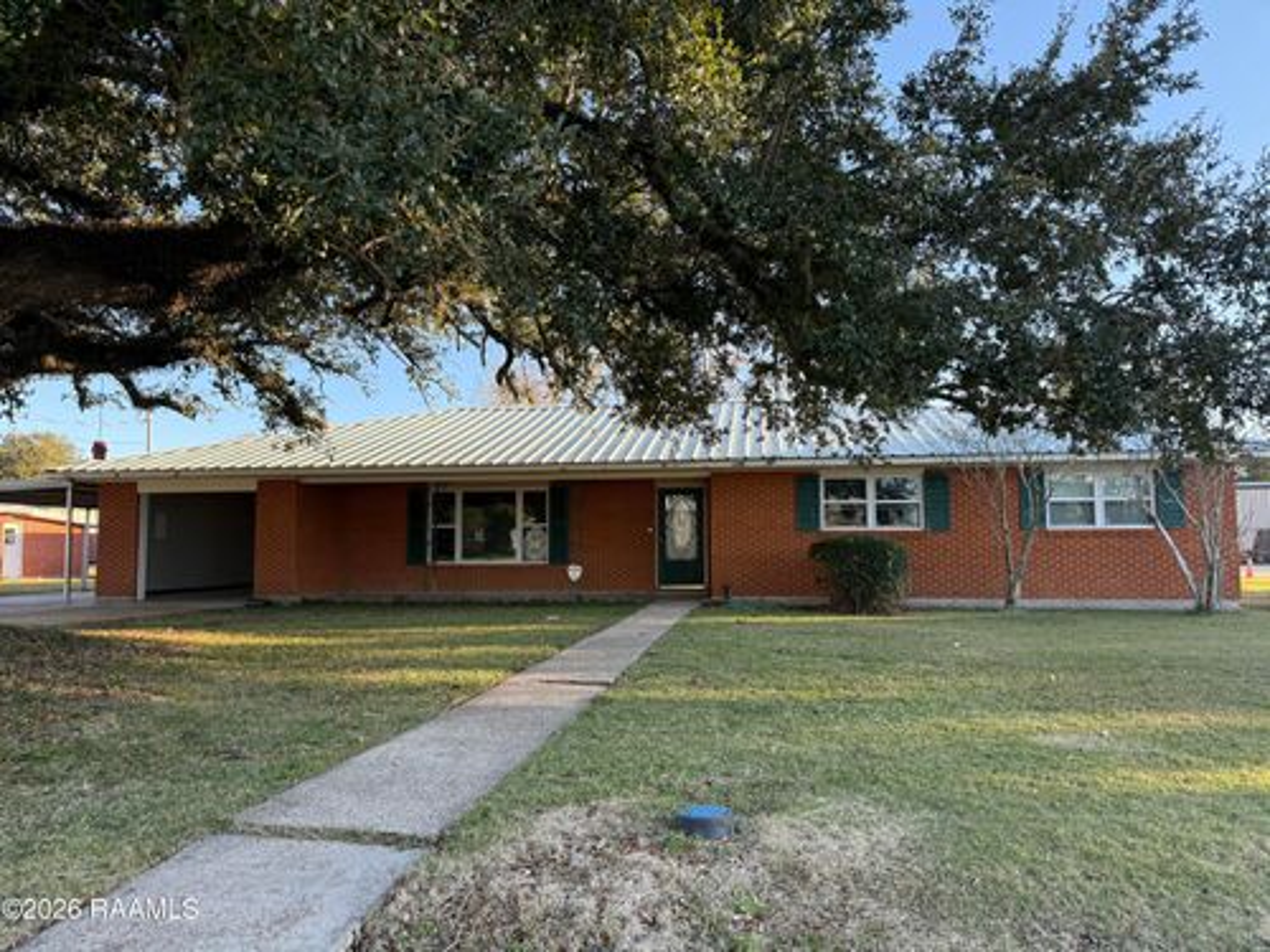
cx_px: 635
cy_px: 476
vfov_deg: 56.8
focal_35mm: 24
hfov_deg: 71.6
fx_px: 881
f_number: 1.78
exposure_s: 1/473
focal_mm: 6.76
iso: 100
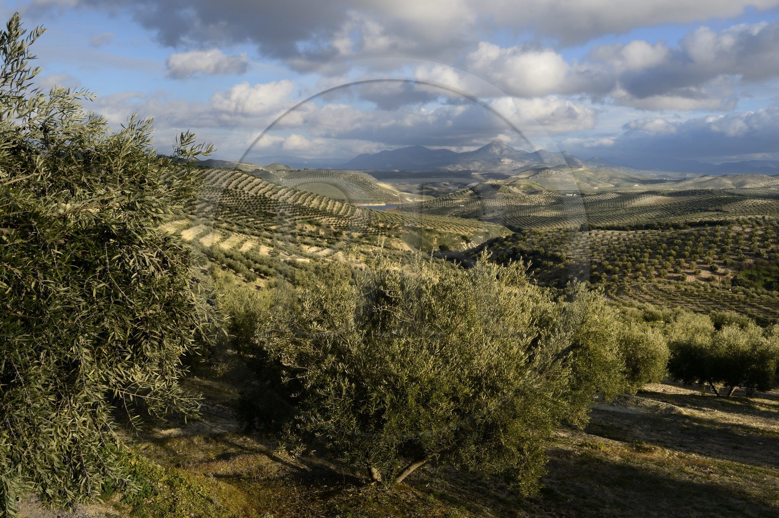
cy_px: 259
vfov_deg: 41.0
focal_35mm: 32
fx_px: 692
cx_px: 390
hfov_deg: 58.8
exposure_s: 1/100
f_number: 16
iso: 200
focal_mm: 32
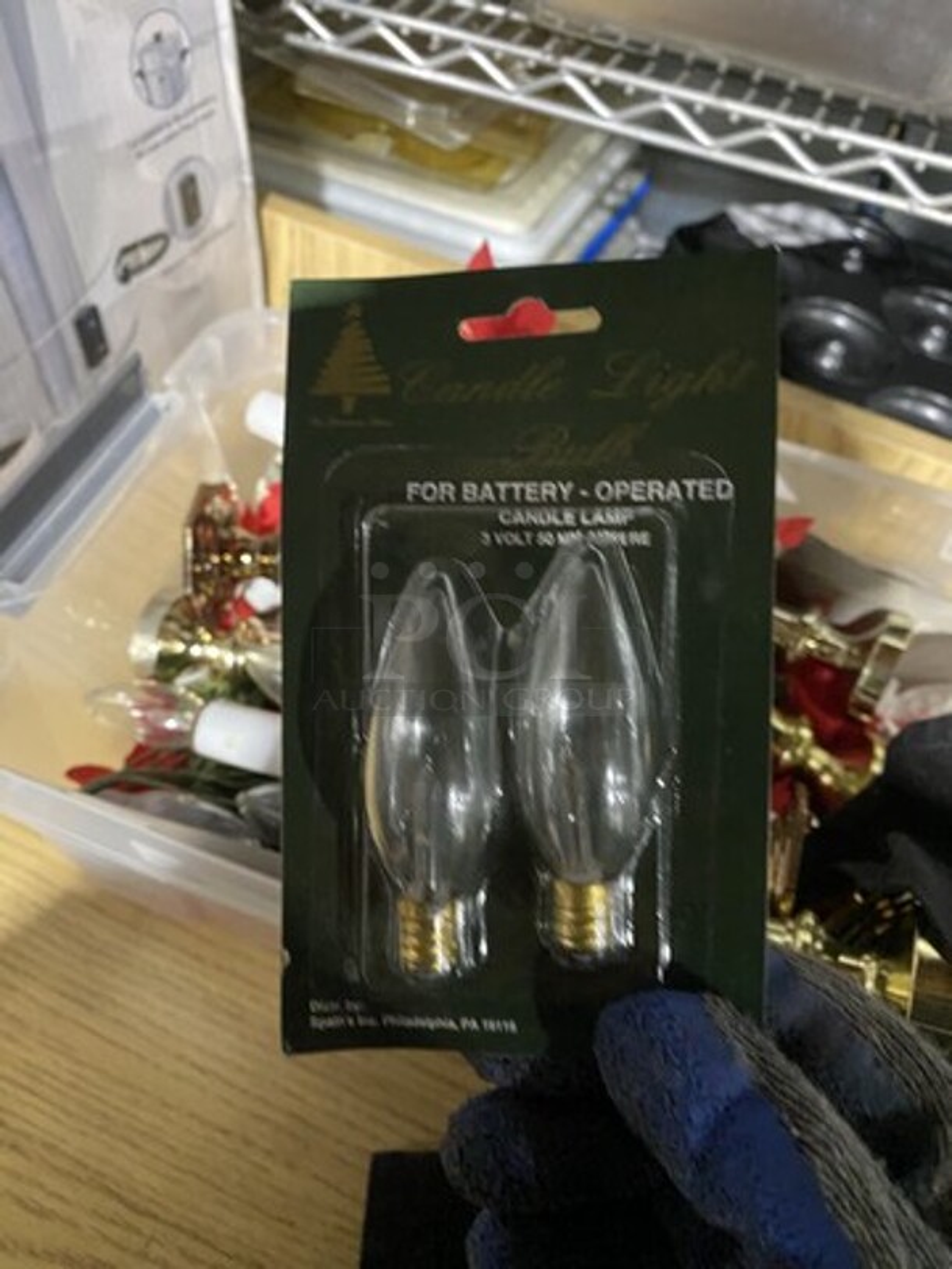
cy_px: 634
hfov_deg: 53.1
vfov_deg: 67.3
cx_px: 476
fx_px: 953
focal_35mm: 26
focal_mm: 4.25
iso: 640
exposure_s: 1/30
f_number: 1.8
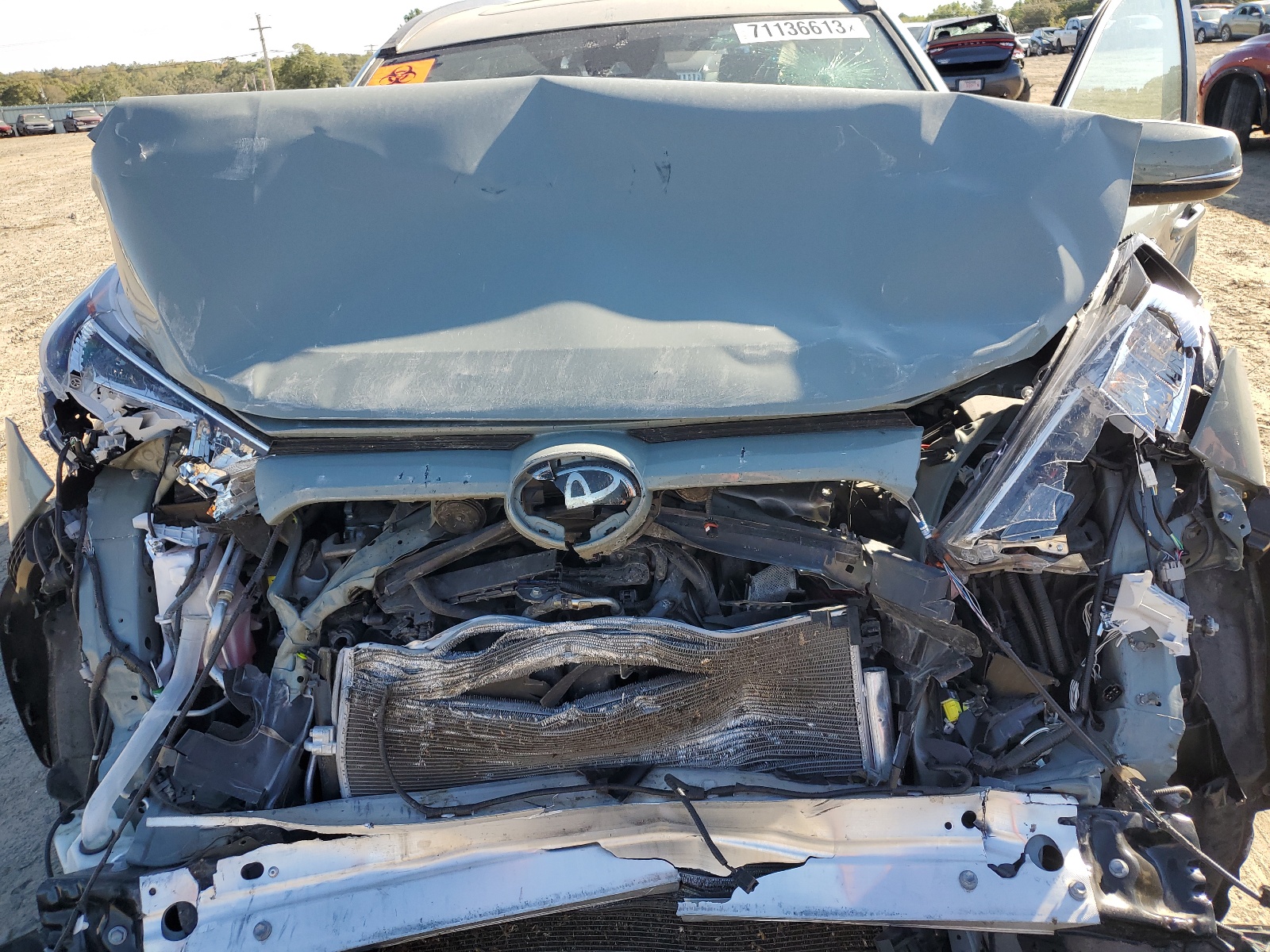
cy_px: 476
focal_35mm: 26
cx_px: 635
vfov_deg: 53.1
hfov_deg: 67.3
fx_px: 954
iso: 50
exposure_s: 1/1111
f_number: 1.5
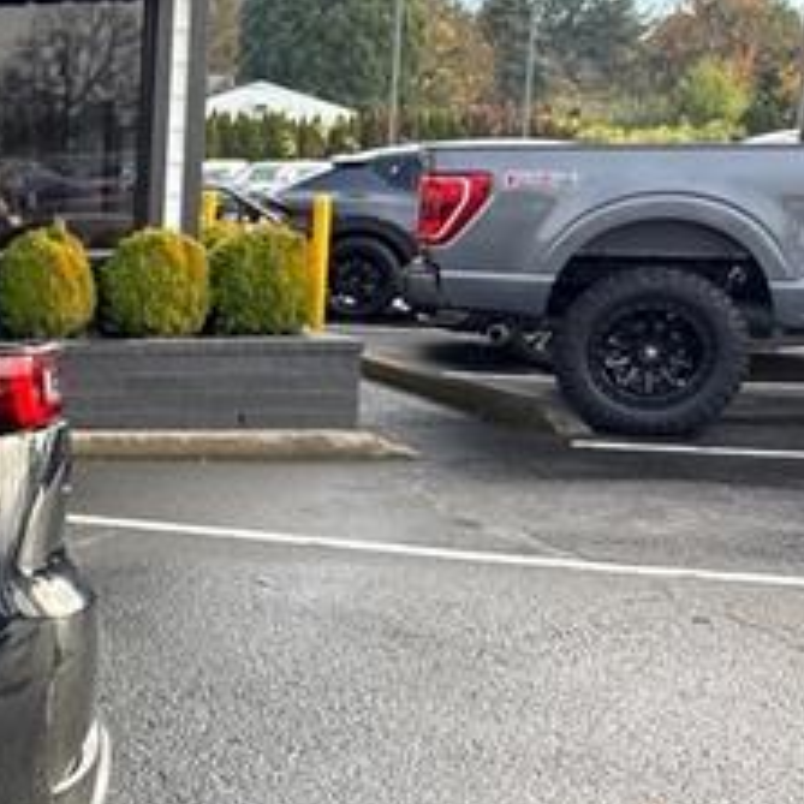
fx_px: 1603
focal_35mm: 61
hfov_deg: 23.8
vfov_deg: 28.1
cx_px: -314
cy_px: 451
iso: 80
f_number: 1.78
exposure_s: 1/632
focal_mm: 6.76
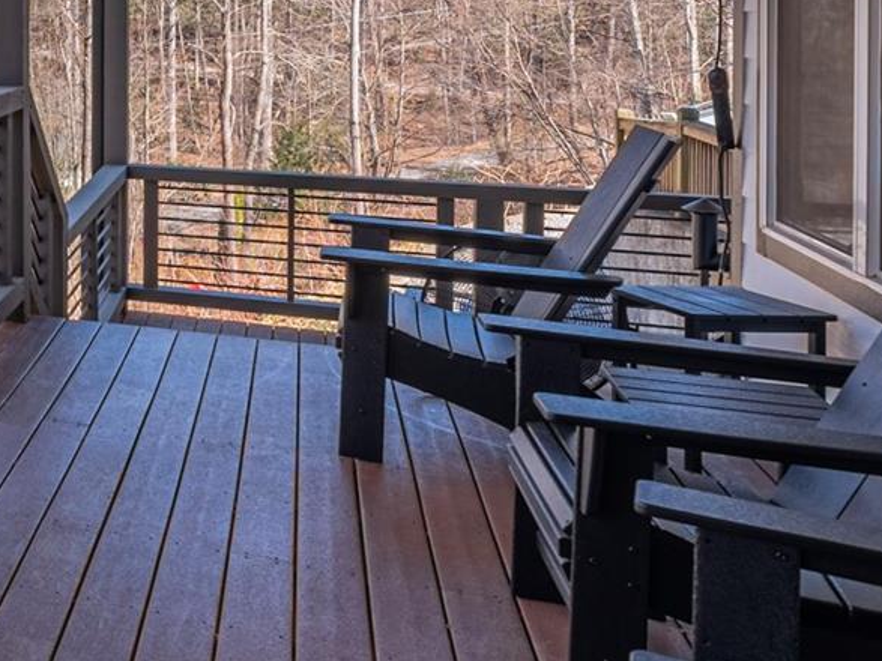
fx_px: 1197
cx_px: -346
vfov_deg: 28.7
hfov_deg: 29.6
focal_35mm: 47
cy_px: -17
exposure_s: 1/4000
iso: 320
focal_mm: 14
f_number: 7.1
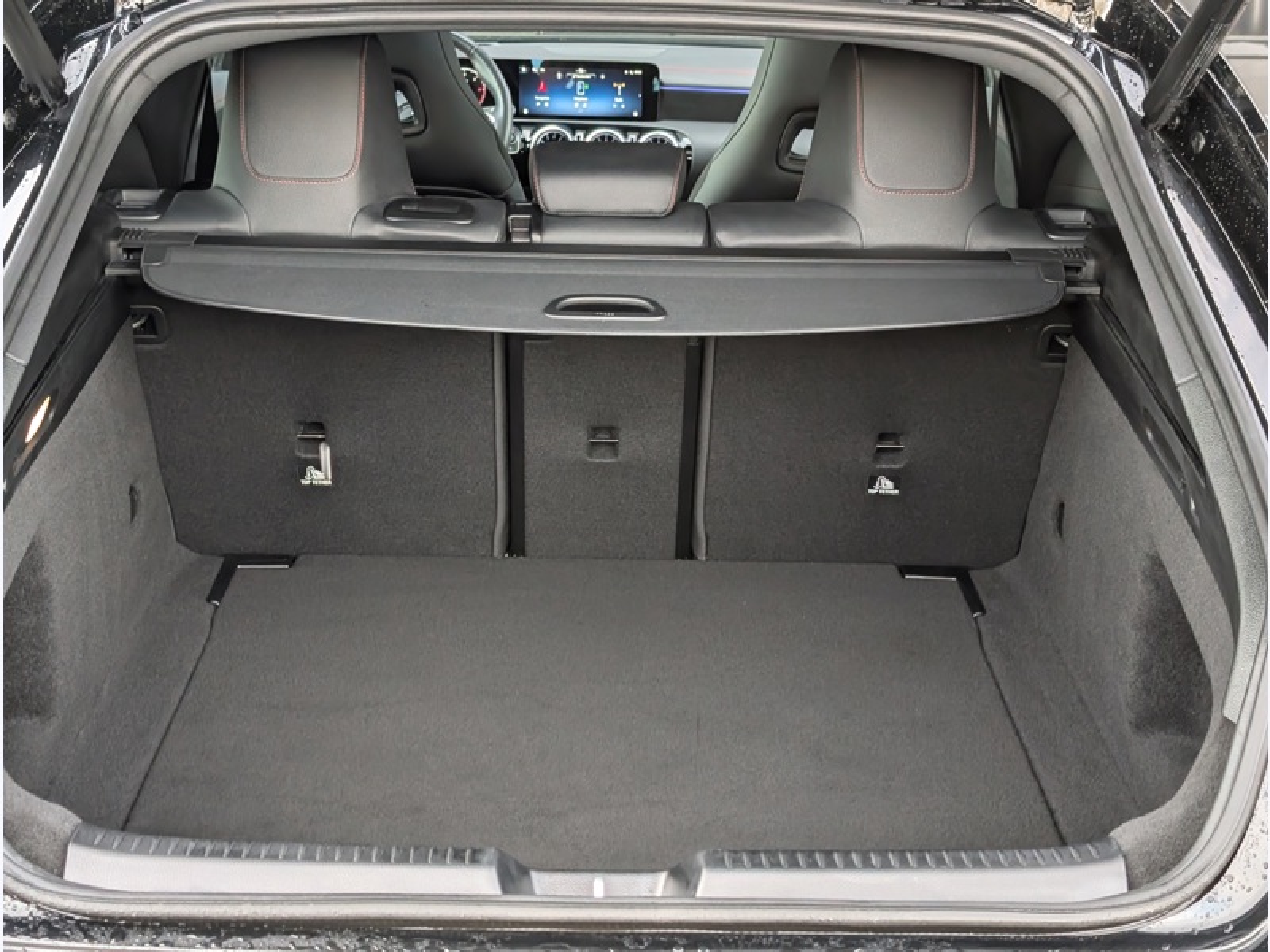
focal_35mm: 49
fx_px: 1798
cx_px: 635
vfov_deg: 29.7
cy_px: 476
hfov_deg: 38.9
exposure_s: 1/186
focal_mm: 6.9
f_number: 1.68
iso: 353
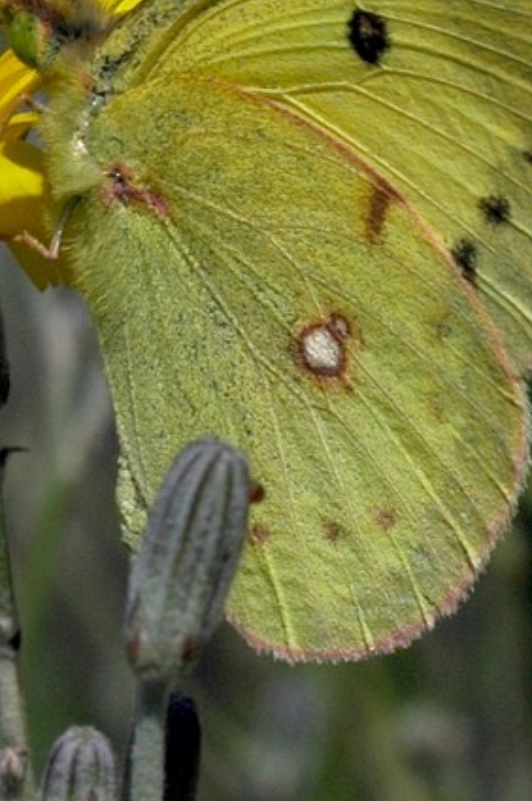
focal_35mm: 170
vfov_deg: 12.1
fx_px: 3774
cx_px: 275
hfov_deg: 8.1
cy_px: 270
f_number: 22
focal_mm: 60
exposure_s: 1/320
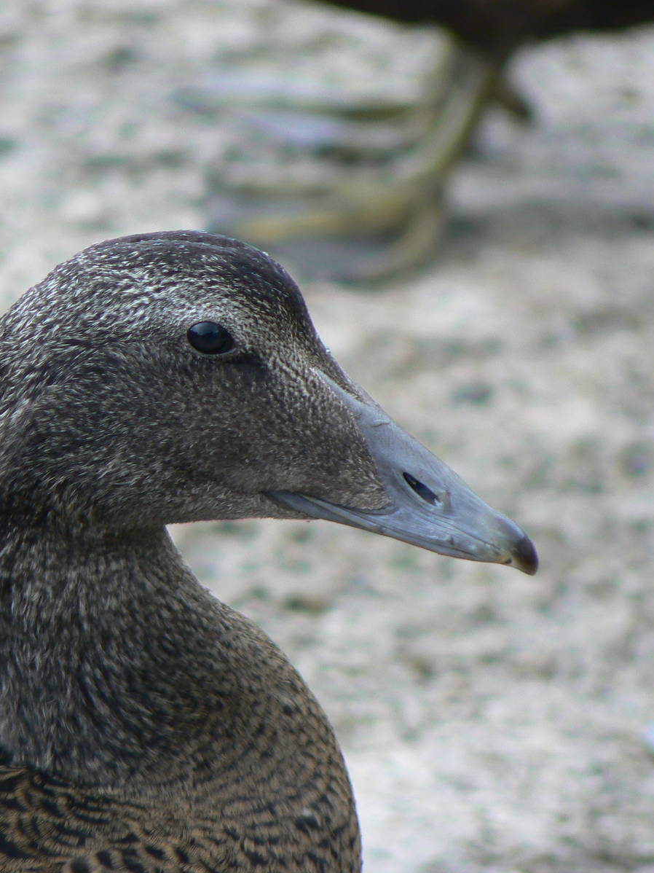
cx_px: 210
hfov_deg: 2.6
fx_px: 14540
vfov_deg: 3.4
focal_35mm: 577
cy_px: 436
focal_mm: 72
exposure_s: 1/60
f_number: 3.3
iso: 80
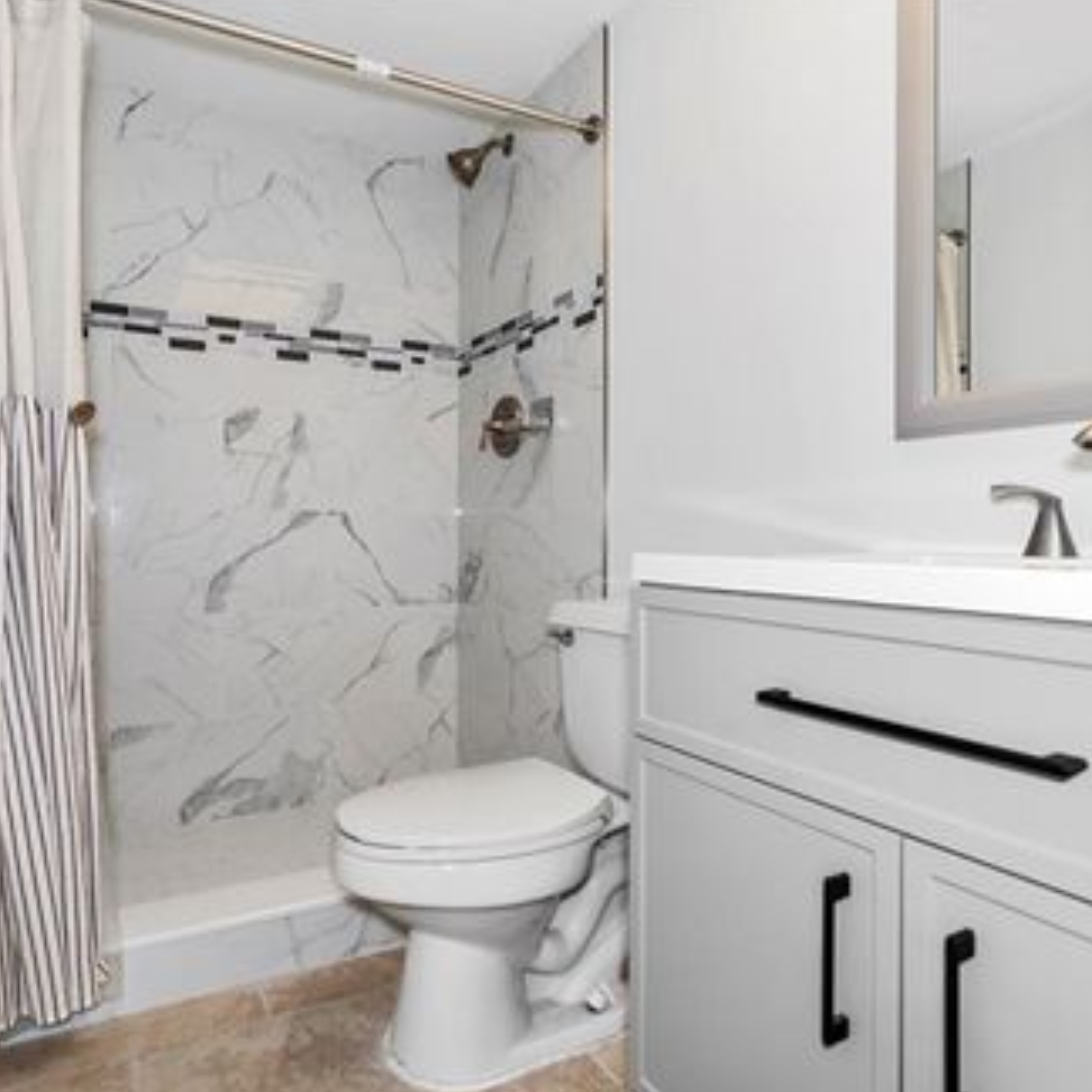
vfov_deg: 72.1
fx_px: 749
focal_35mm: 21
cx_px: 485
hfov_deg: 71.9
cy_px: 548
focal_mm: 16
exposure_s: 1/160
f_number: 4
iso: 500
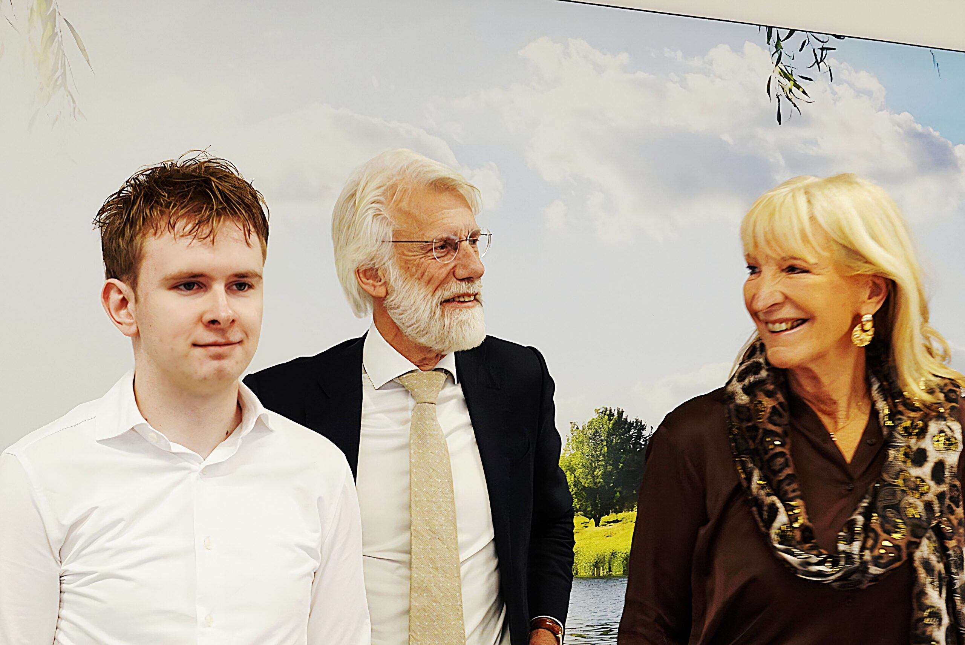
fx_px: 1234
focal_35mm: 46
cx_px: 482
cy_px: 322
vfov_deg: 29.3
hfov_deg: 42.7
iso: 400
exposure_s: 1/50
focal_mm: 16.92
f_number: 3.2
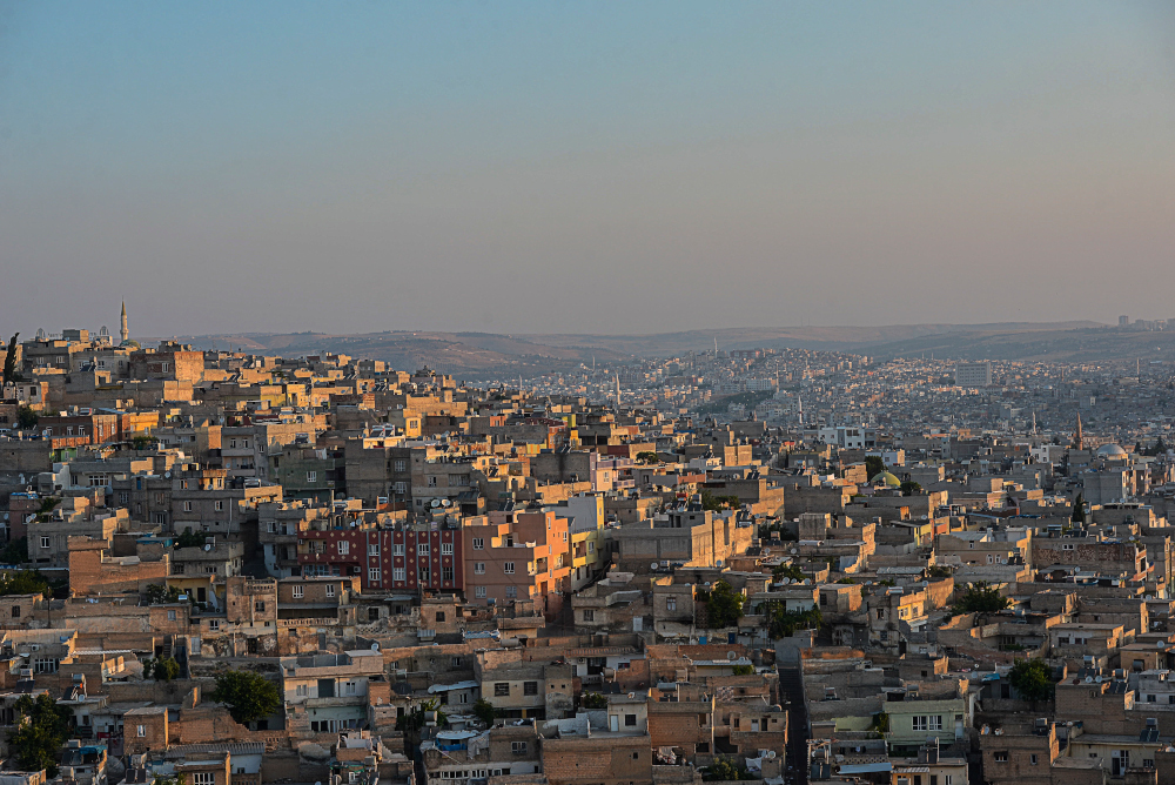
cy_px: 392
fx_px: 2286
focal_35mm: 70
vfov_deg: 19.5
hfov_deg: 28.8
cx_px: 588
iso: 160
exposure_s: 1/250
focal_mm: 70
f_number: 8
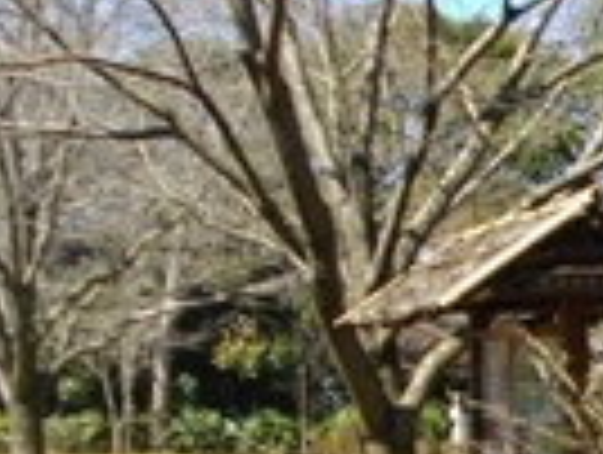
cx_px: 832
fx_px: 2077
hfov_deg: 15.5
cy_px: 416
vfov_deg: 12.4
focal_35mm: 119
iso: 100
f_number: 2.9
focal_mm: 5.7
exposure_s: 1/640
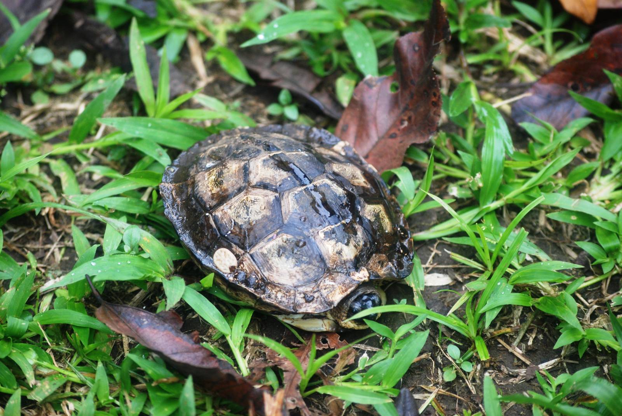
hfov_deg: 9.1
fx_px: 3892
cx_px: 311
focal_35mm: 225
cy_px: 208
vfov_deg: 6.1
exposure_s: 1/200
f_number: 4.5
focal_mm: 150
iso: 400
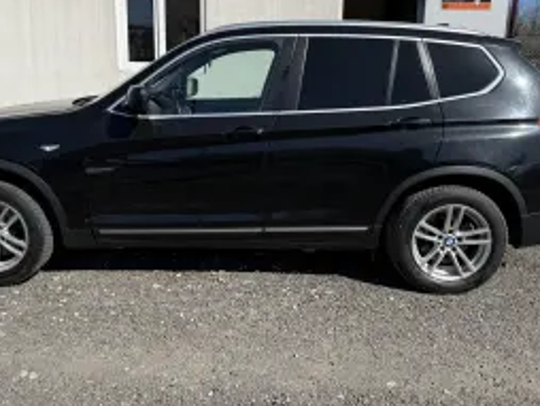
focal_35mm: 34
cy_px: 174
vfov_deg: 41.8
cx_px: 247
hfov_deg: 53.8
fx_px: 531
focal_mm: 6.76
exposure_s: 1/5319
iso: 80
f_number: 1.78
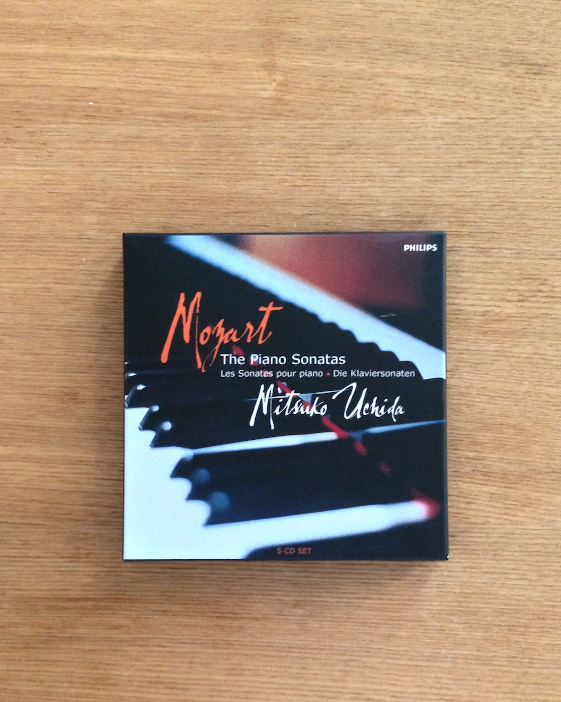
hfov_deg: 41.1
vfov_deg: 50.2
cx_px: 289
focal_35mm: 36
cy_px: 384
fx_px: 747
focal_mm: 4.13
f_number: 2.4
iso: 800
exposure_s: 1/15
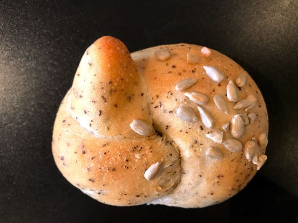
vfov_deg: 49.7
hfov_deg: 63.4
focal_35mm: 28
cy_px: 112
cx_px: 149
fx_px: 241
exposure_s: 1/17
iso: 50
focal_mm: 3.99
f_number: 1.8
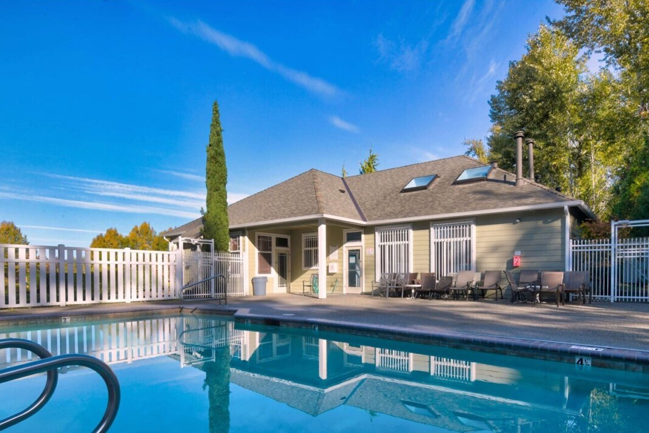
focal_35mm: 21
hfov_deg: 81.1
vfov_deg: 58.4
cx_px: 348
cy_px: 282
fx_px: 378
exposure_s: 1/320
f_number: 22
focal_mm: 16
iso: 1000
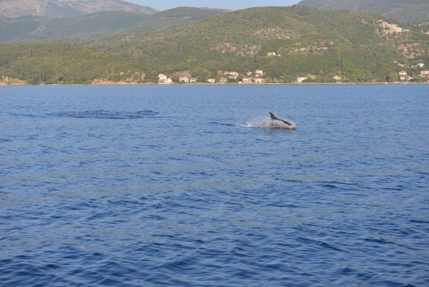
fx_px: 834
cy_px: 144
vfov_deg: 19.5
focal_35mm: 70
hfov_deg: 28.8
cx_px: 214
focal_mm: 70
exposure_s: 1/160
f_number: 6.3
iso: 125
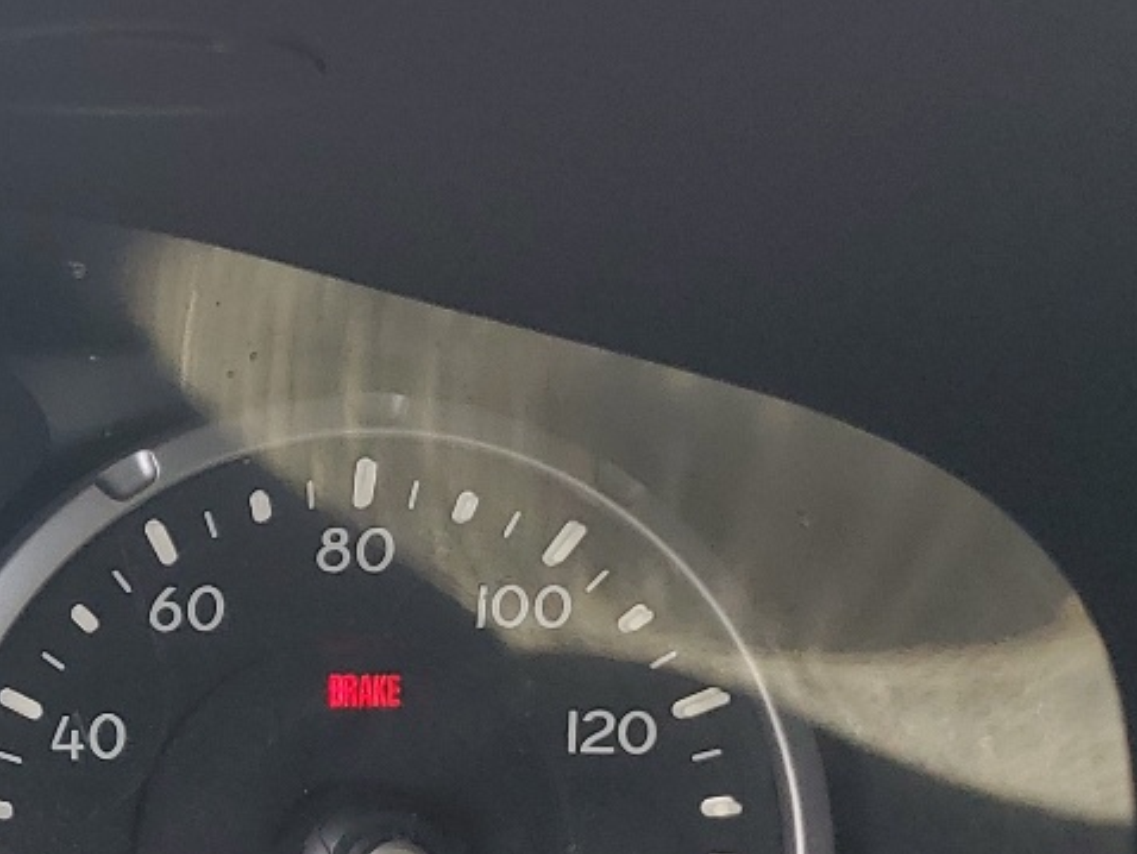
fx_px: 2859
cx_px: -671
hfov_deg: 19.1
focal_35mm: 87
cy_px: 566
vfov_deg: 16.9
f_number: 1.5
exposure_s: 1/161
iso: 50
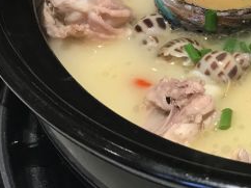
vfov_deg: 18.1
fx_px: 587
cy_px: 47
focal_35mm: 81
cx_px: 318
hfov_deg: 21.9
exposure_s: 1/25
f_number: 1.8
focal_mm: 3.99
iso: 32
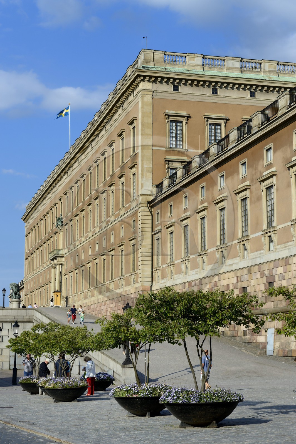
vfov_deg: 28.9
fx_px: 865
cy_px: 222
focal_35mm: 70
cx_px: 148
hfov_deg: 19.4
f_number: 9
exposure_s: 1/320
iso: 200
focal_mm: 70
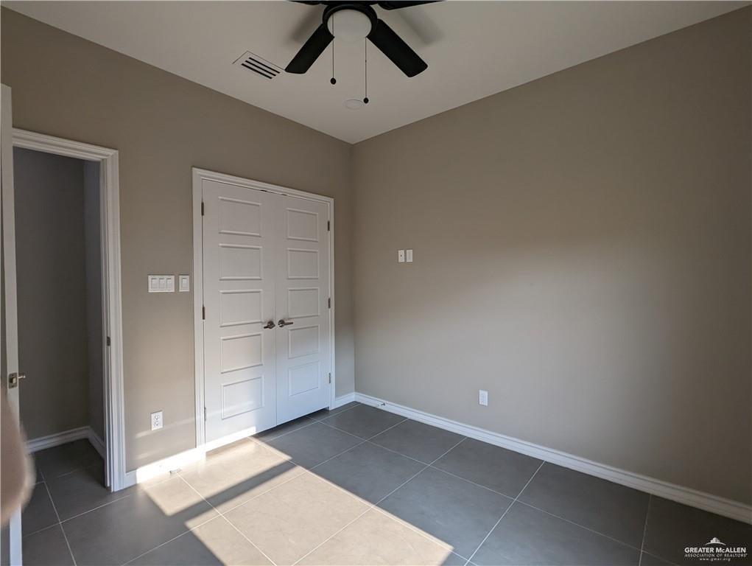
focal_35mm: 16
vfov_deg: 78.2
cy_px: 283
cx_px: 376
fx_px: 348
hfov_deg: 94.4
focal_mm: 2.35
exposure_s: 1/185
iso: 52
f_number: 2.2
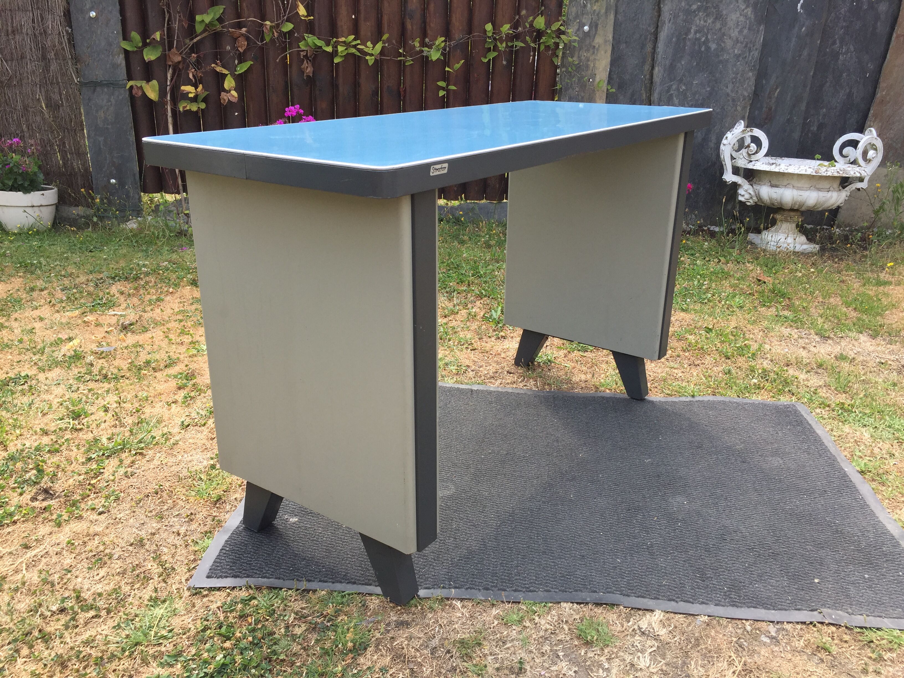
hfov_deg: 61.7
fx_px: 757
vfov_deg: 48.2
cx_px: 452
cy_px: 339
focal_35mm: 29
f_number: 2.2
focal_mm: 4.15
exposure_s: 1/391
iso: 32
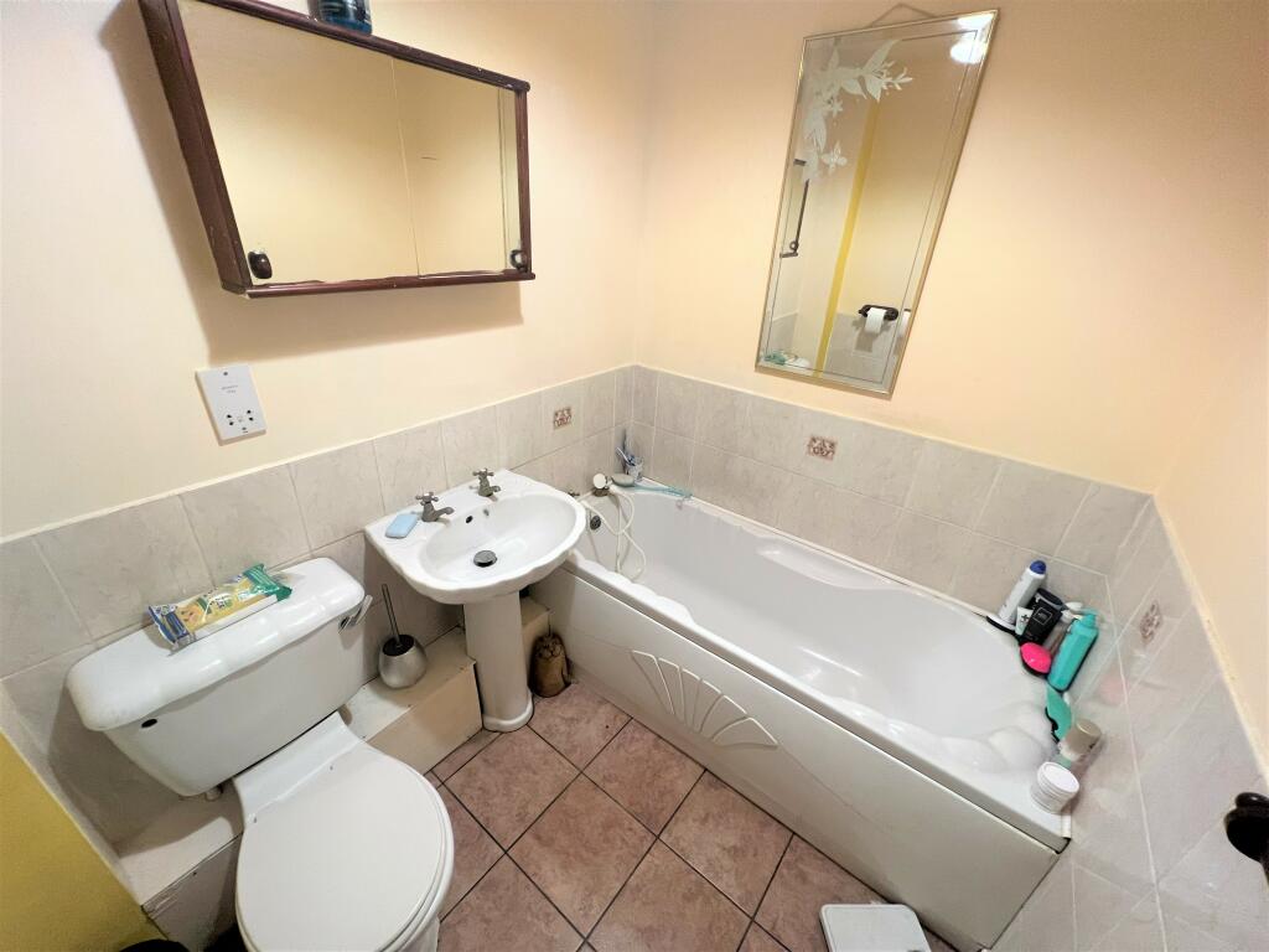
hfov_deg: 106.2
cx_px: 634
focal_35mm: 13
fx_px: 477
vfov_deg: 89.9
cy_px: 476
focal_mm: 1.57
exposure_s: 1/50
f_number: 1.8
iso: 200
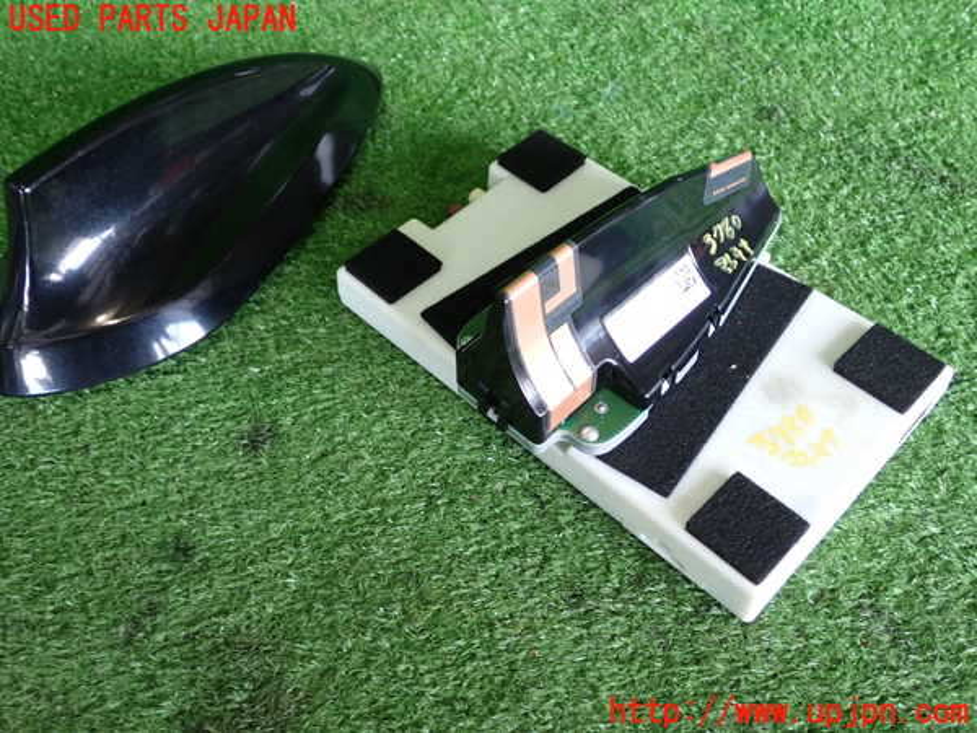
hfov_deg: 56.8
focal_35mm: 32
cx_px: 488
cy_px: 366
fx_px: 903
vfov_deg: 44.2
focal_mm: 5.79
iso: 200
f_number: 2.4
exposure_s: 1/40
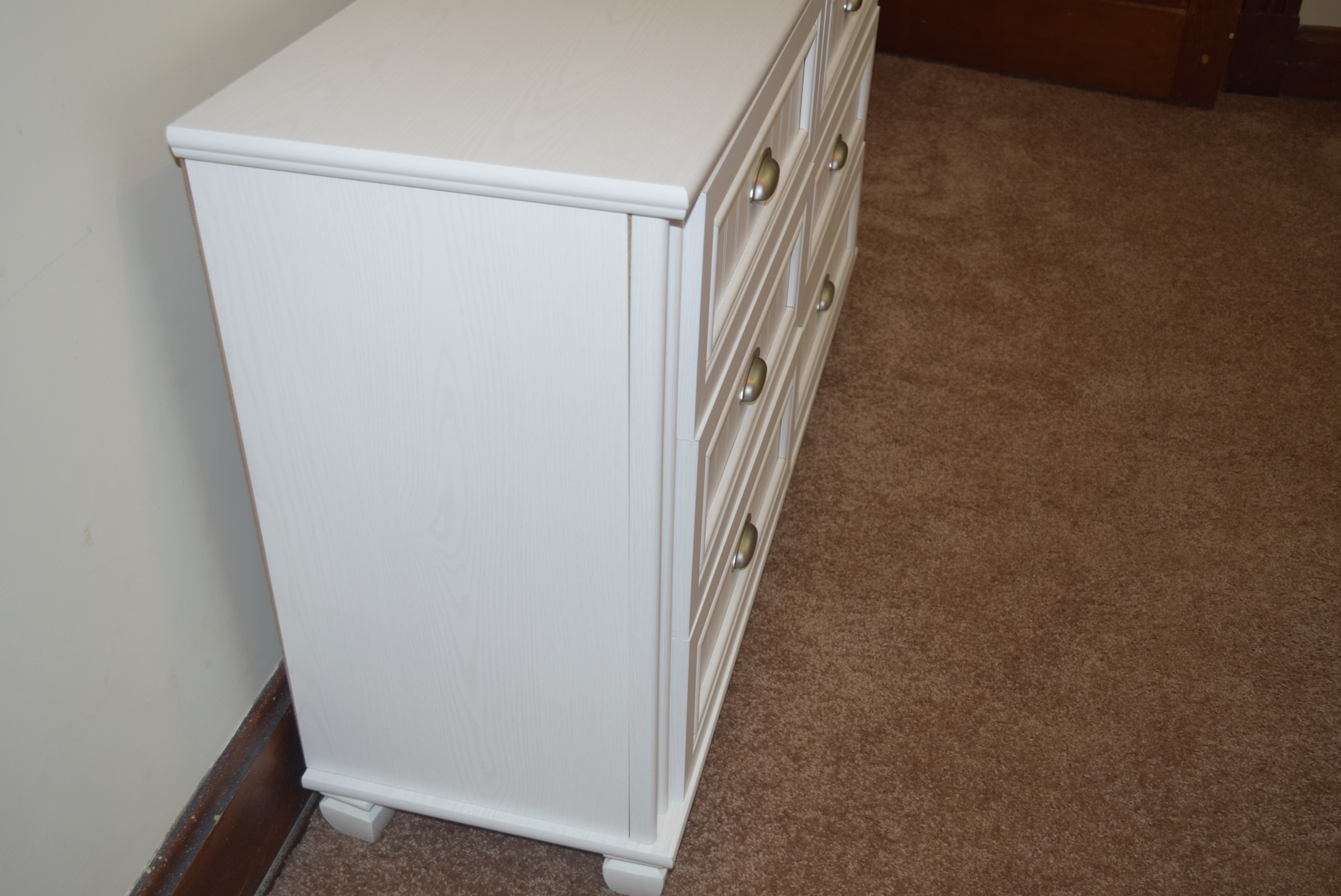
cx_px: 670
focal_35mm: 36
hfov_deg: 53.1
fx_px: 1342
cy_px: 448
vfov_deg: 36.9
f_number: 4
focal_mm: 24
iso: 400
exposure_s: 1/40
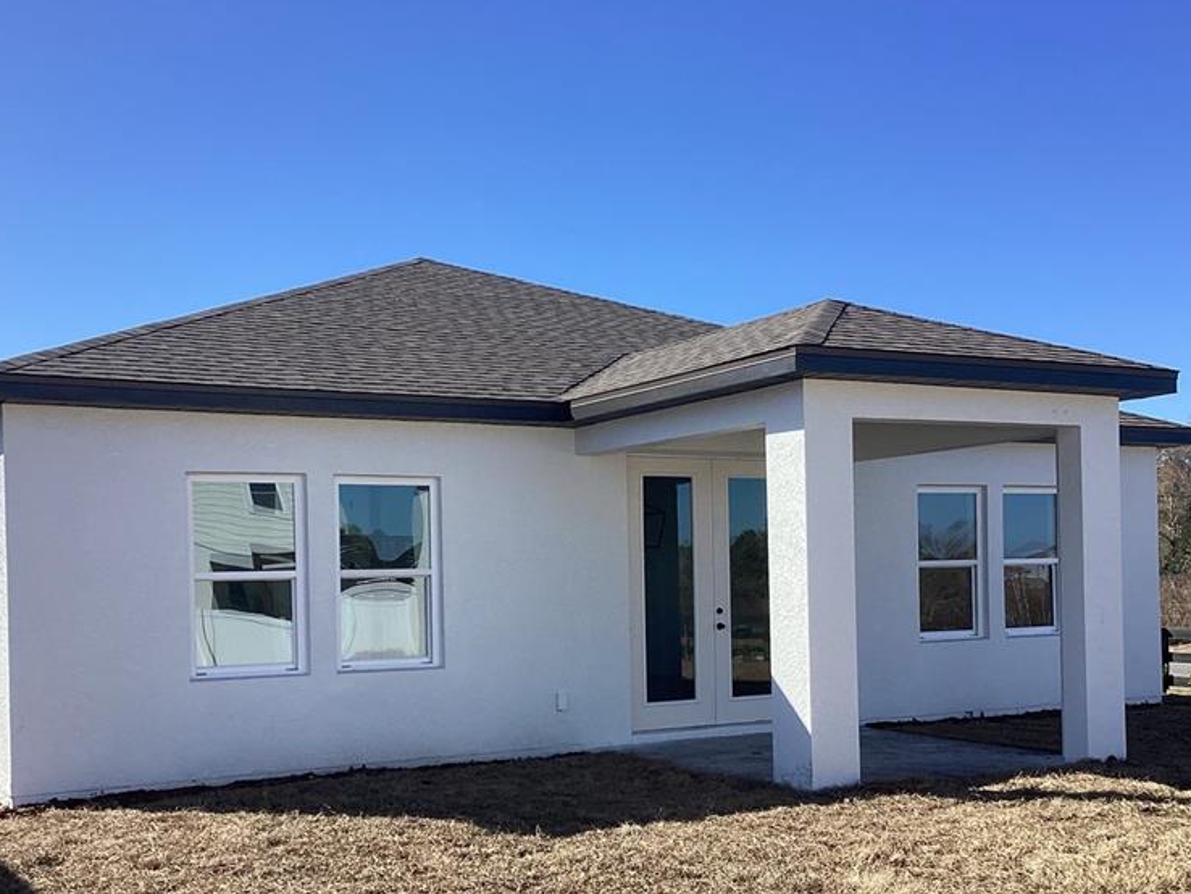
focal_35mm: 43
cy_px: 586
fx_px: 1480
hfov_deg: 43.8
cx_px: 562
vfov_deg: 33.4
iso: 25
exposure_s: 1/1164
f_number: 2.4
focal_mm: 3.3
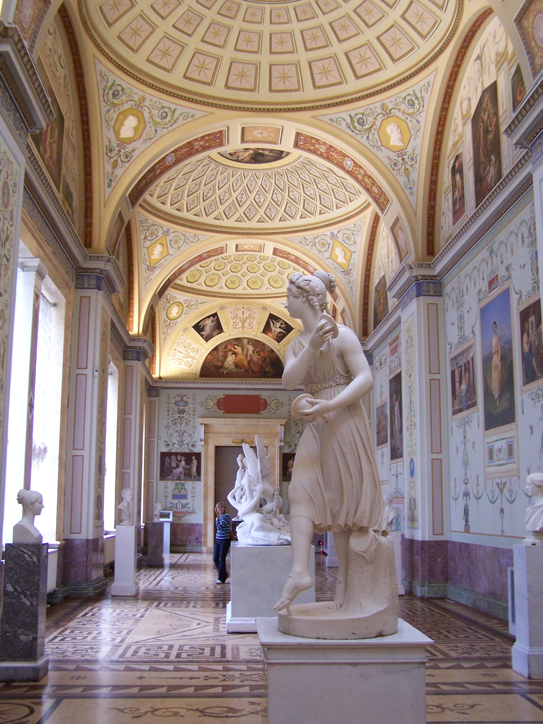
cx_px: 272
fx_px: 795
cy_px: 362
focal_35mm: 38
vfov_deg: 49.0
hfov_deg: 37.7
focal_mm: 6.3
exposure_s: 1/20
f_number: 2.8
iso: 140
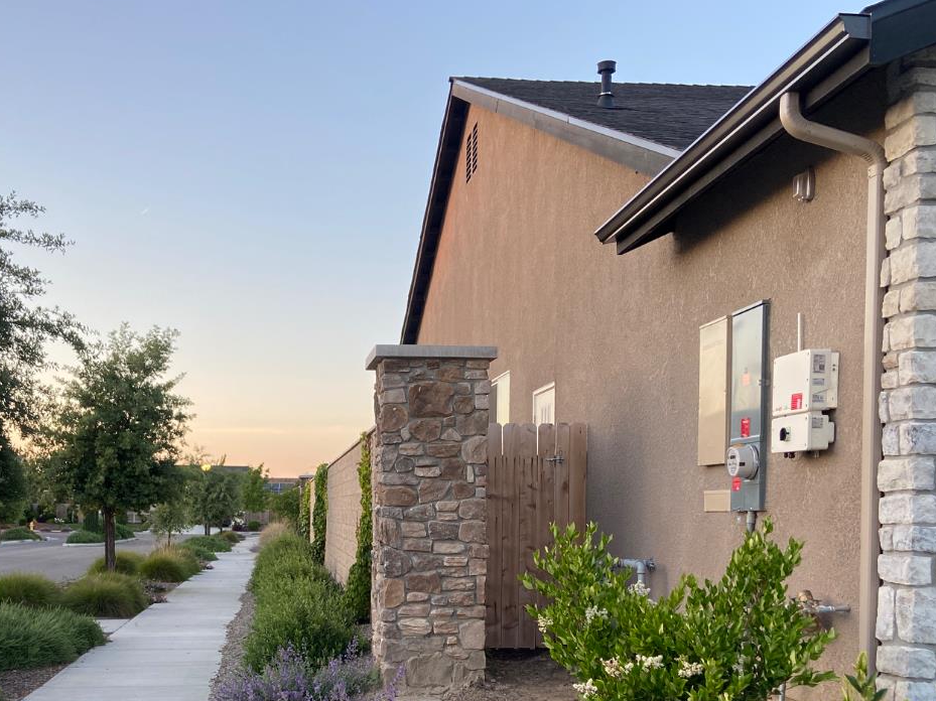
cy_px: 534
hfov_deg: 44.6
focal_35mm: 42
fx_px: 1135
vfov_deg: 33.6
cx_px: 391
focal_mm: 4.25
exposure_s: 1/121
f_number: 1.8
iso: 50
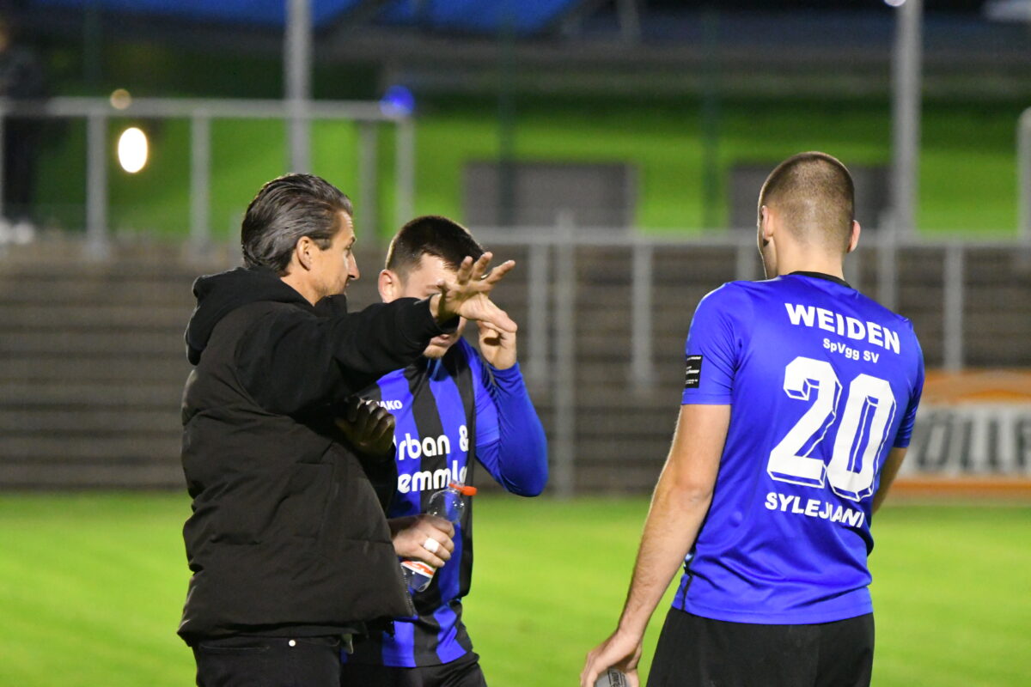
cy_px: 344
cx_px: 516
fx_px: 12027
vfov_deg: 3.3
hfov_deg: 4.9
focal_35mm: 420
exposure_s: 1/160
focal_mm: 280
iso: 12800
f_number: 5.6
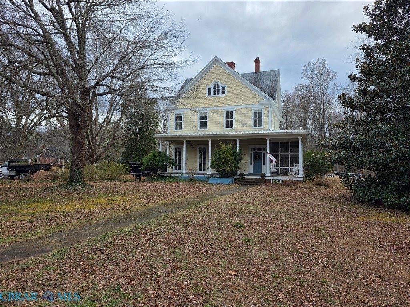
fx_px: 272
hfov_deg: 73.9
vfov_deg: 58.9
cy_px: 154
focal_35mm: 23
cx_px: 205
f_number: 1.7
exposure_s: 1/1641
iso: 80
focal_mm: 6.3
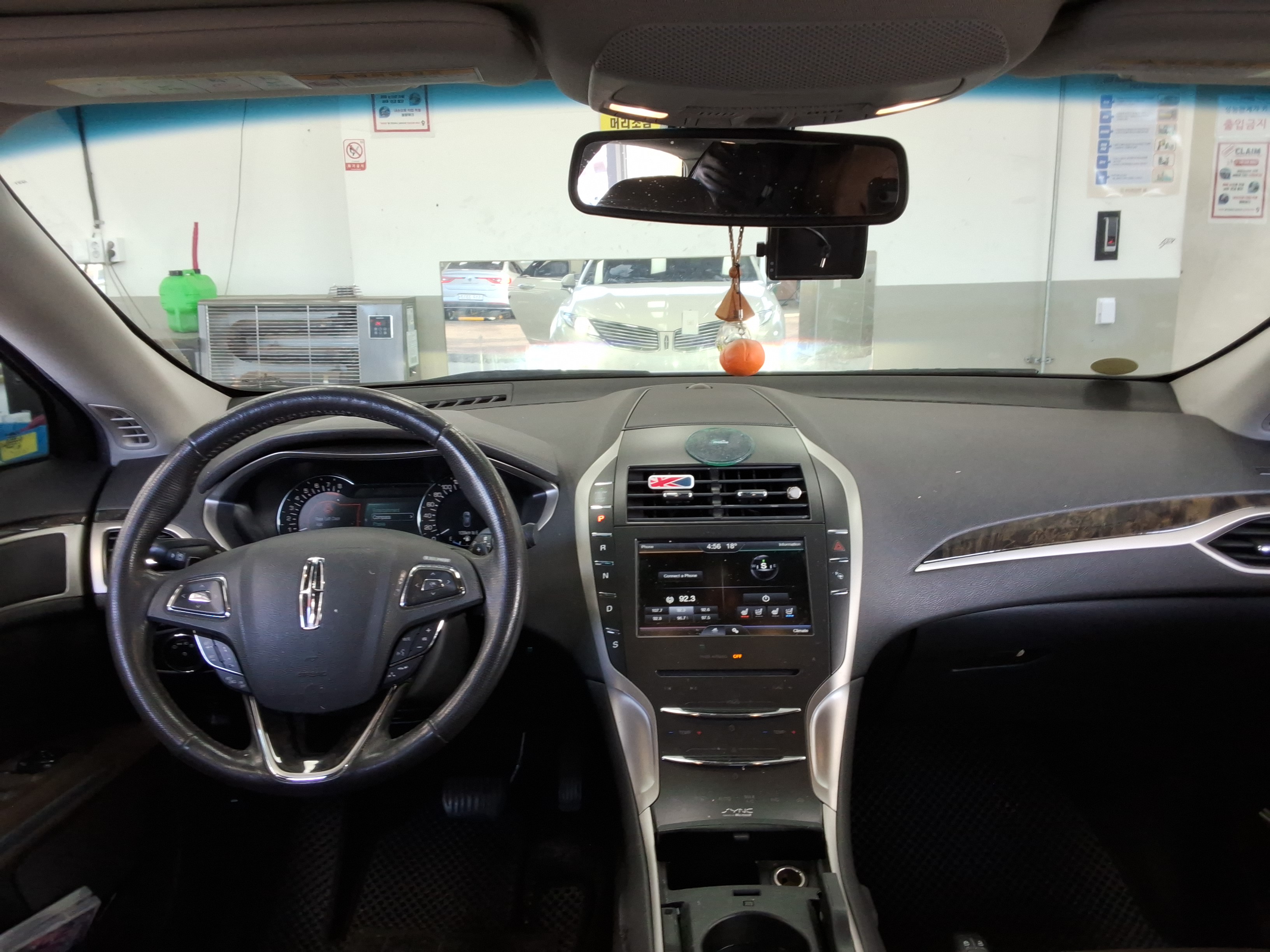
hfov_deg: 63.4
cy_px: 476
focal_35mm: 28
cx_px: 635
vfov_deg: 49.7
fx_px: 1027
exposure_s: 1/40
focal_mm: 2.91
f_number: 1.9
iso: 53
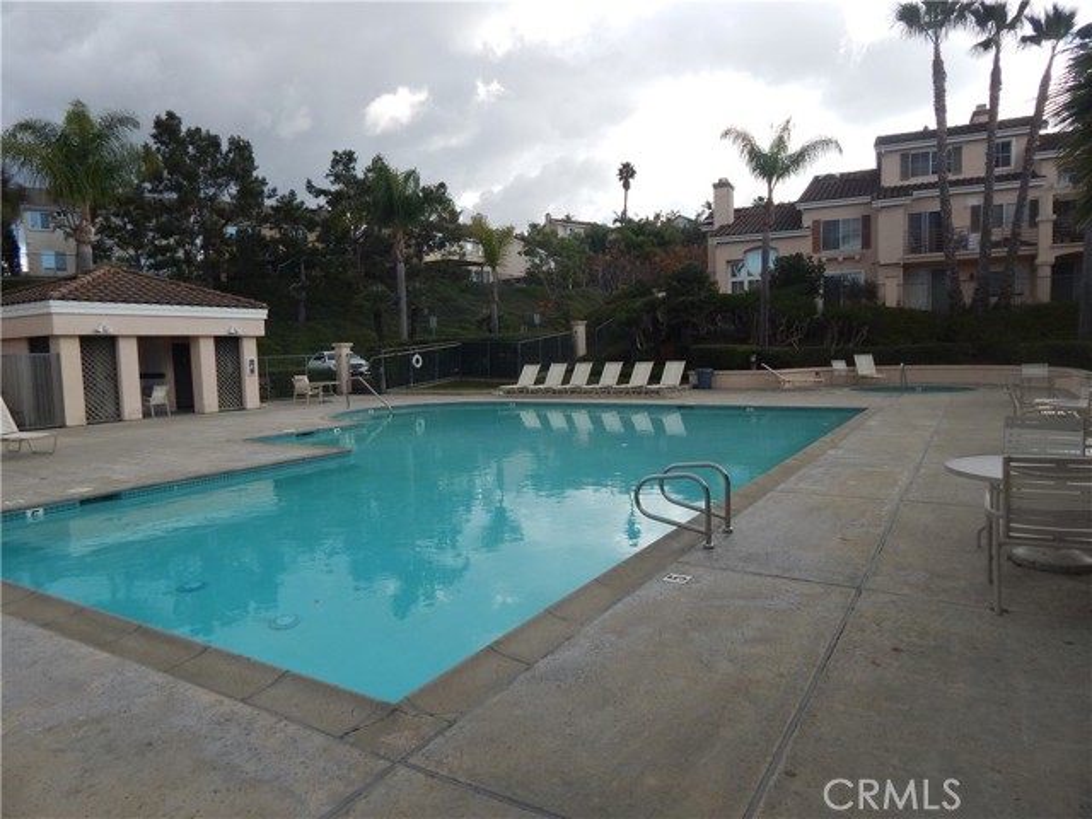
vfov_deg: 61.1
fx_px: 694
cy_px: 410
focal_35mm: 22
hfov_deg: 76.4
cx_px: 546
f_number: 3
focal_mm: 4
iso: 125
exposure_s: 1/800
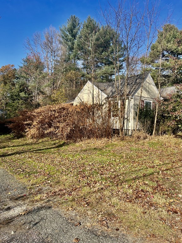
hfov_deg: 53.1
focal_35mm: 26
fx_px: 182
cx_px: 91
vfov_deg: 67.3
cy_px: 122
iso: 50
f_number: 1.6
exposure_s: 1/1695
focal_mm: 5.1
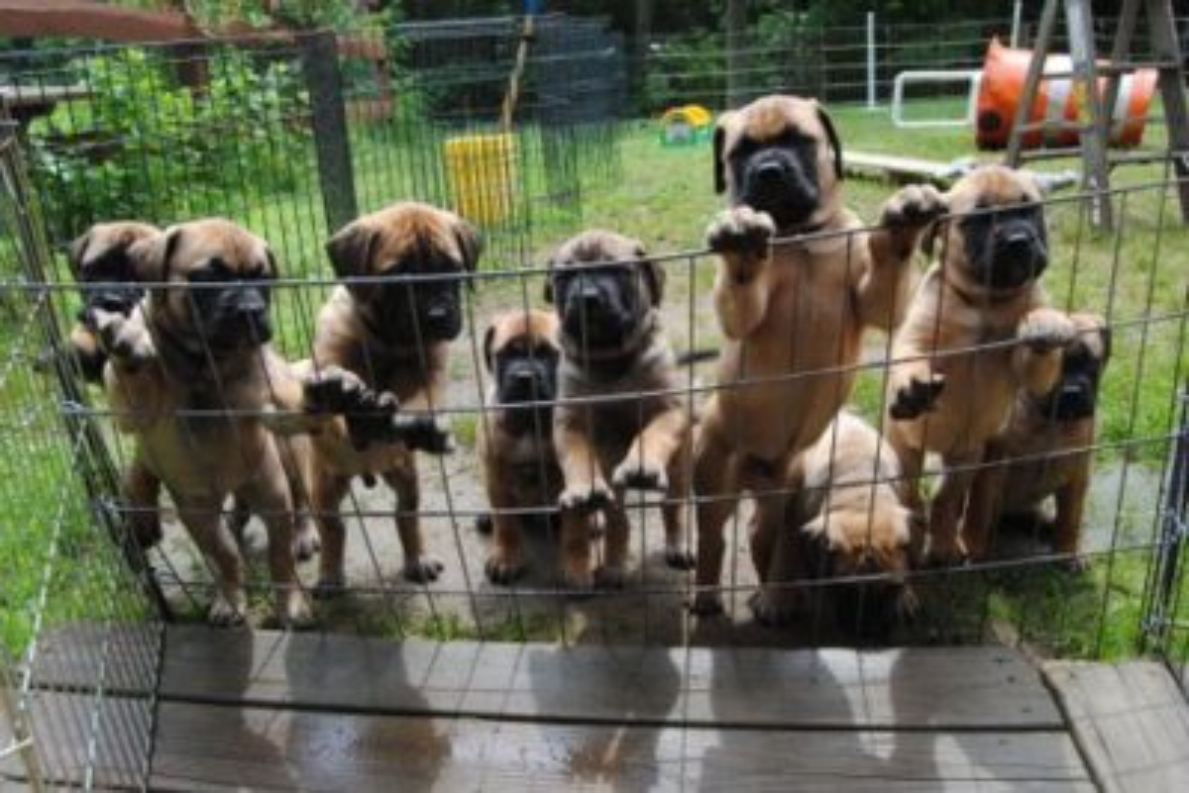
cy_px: 396
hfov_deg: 61.9
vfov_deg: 43.6
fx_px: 991
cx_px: 594
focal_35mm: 30
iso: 100
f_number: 8
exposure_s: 1/80
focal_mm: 20
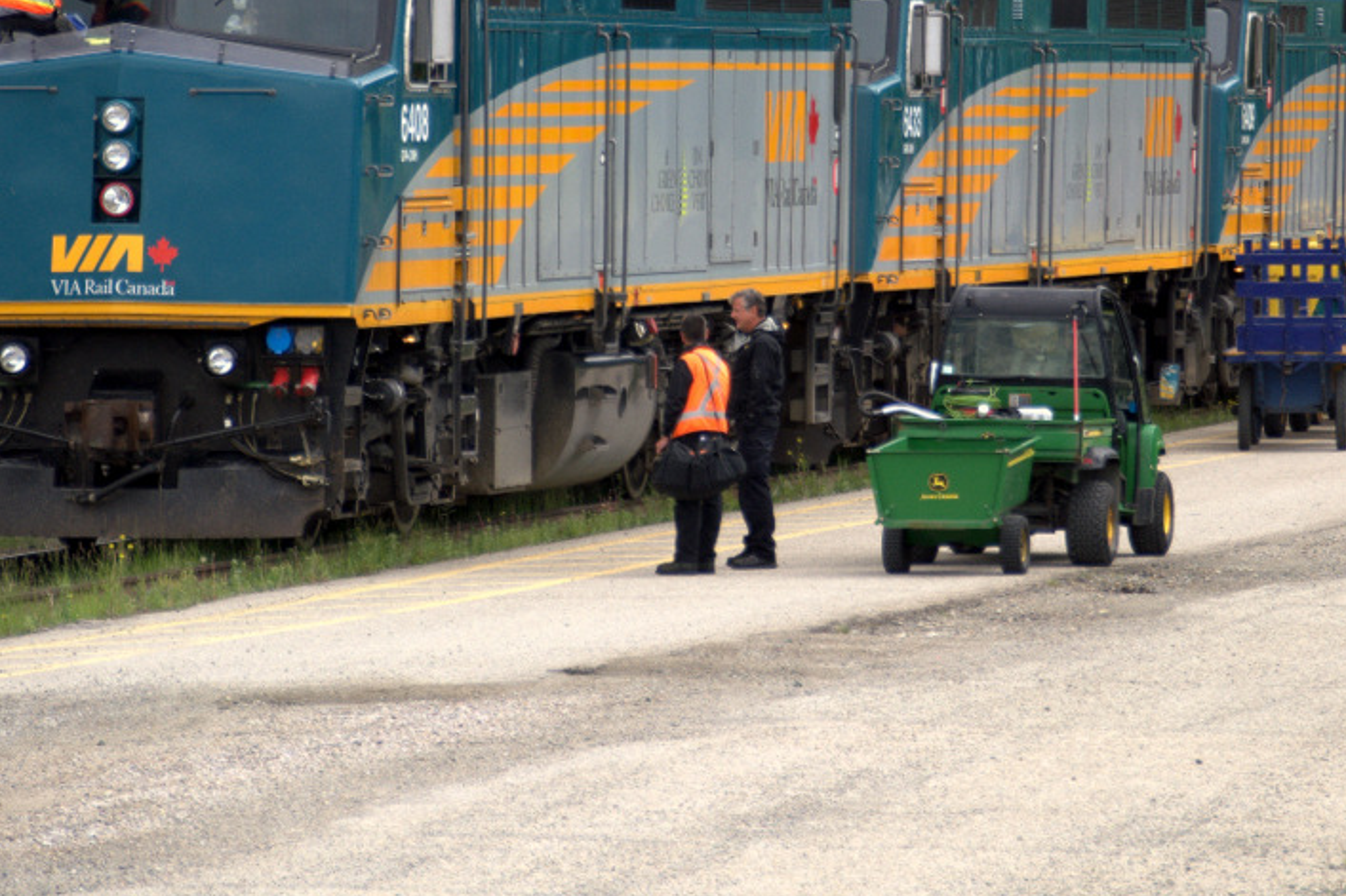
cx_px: 868
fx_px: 12372
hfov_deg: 6.2
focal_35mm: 331
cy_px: 150
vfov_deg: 4.1
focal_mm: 130
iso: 125
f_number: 6
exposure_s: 1/400
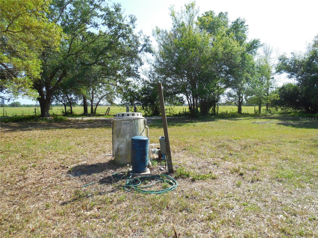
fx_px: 230
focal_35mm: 25
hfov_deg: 69.4
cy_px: 119
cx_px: 159
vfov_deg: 54.9
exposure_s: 1/800
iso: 125
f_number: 3.1
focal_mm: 4.5
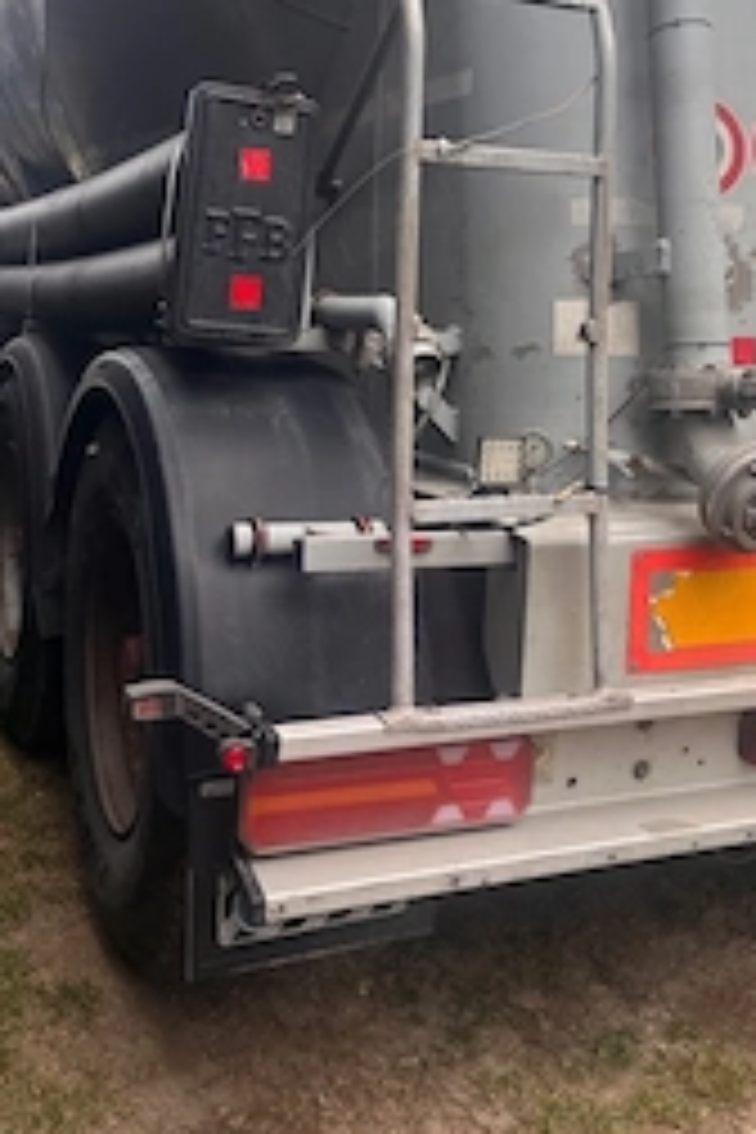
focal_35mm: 43
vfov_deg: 44.1
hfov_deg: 31.1
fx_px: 1354
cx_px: 441
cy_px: 302
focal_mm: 5.1
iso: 125
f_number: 1.6
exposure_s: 1/107
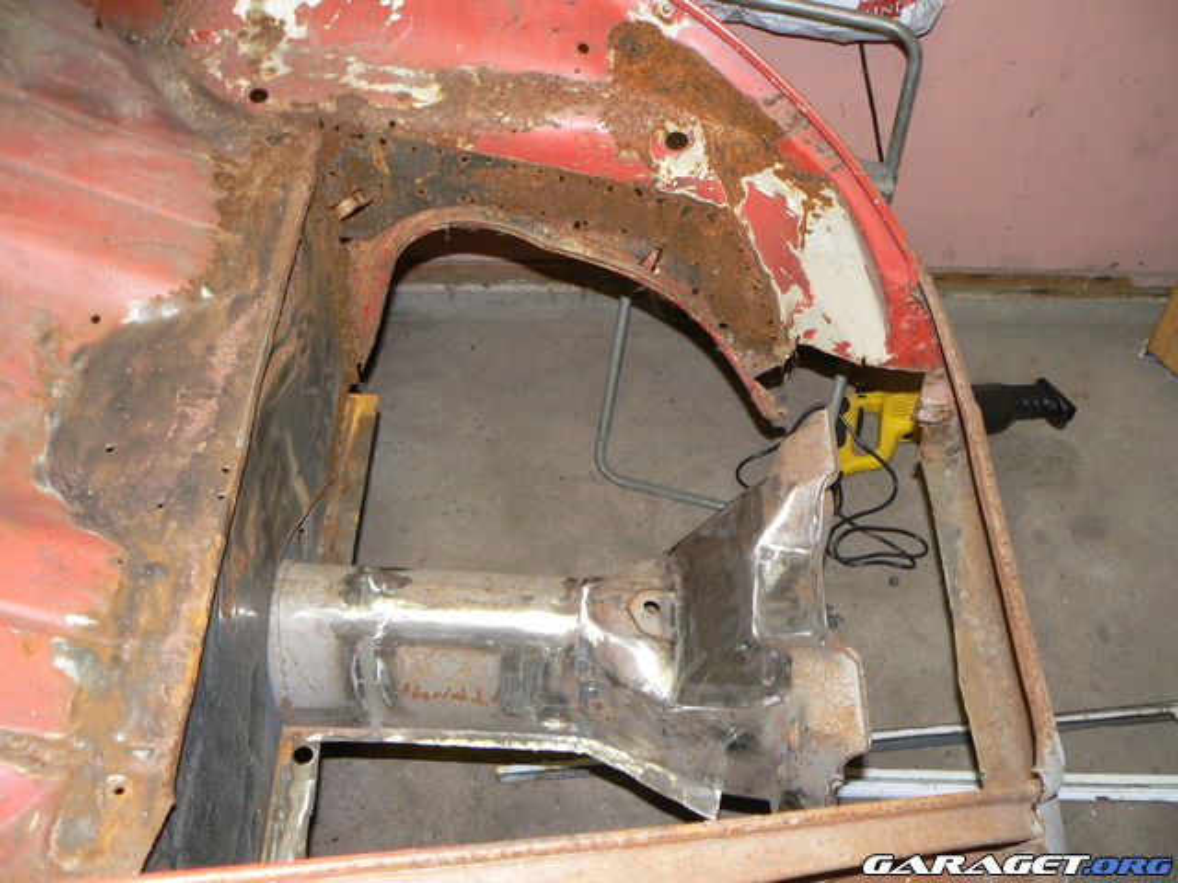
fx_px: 1225
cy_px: 442
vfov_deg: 39.7
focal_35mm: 36
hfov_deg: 51.4
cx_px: 589
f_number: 2.8
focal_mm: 6
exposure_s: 1/30
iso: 100
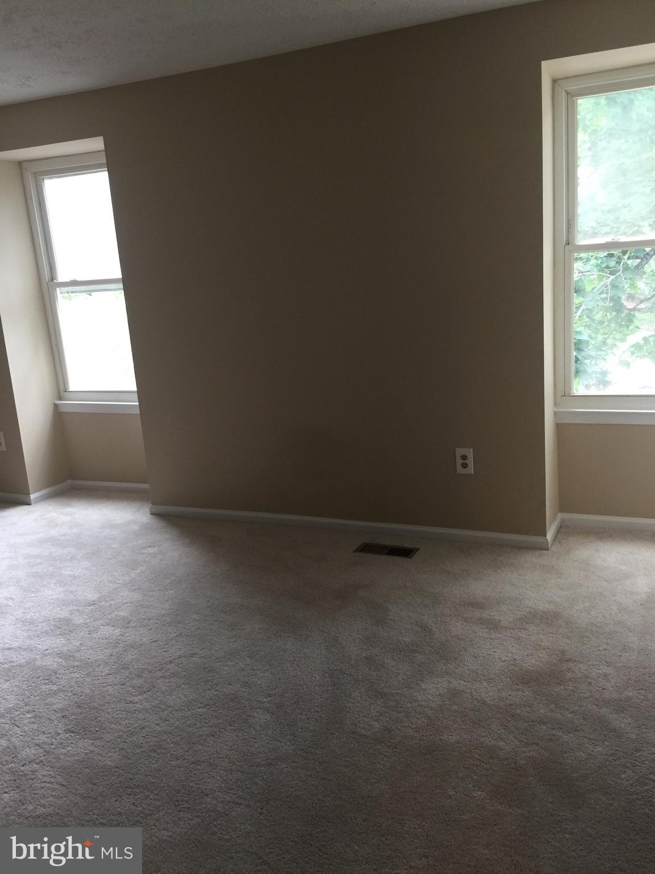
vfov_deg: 61.7
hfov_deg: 48.2
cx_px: 328
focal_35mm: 29
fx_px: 732
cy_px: 437
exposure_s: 1/30
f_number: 2.2
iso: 50
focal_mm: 4.15
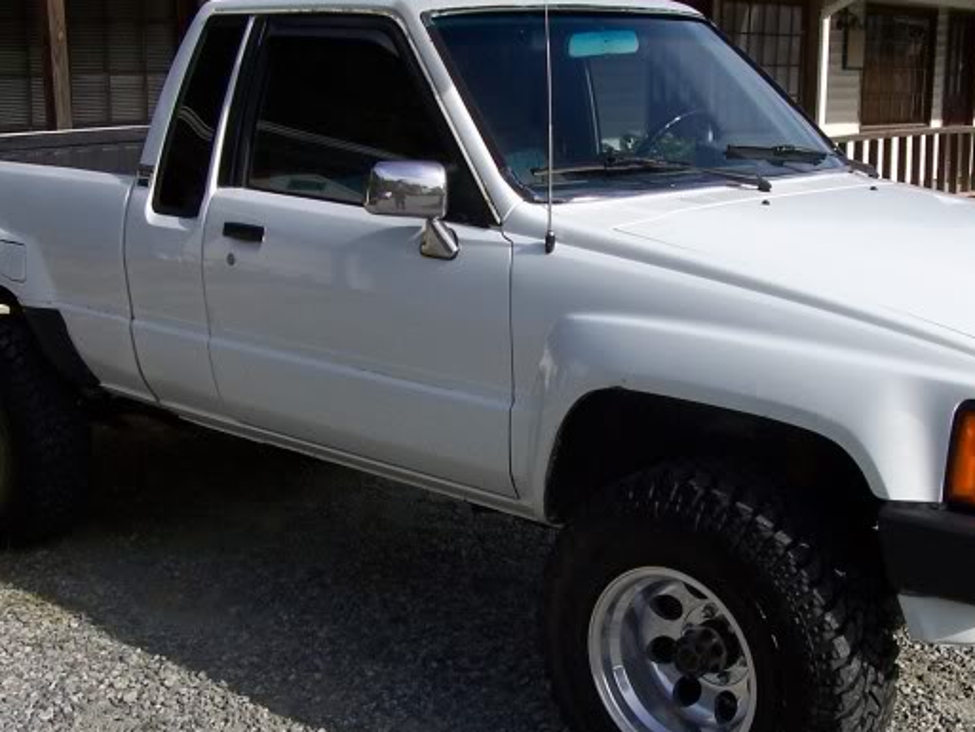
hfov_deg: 36.1
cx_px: 544
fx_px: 1493
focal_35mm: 53
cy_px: 464
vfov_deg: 27.4
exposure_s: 1/500
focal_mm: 5.6
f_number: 5.6
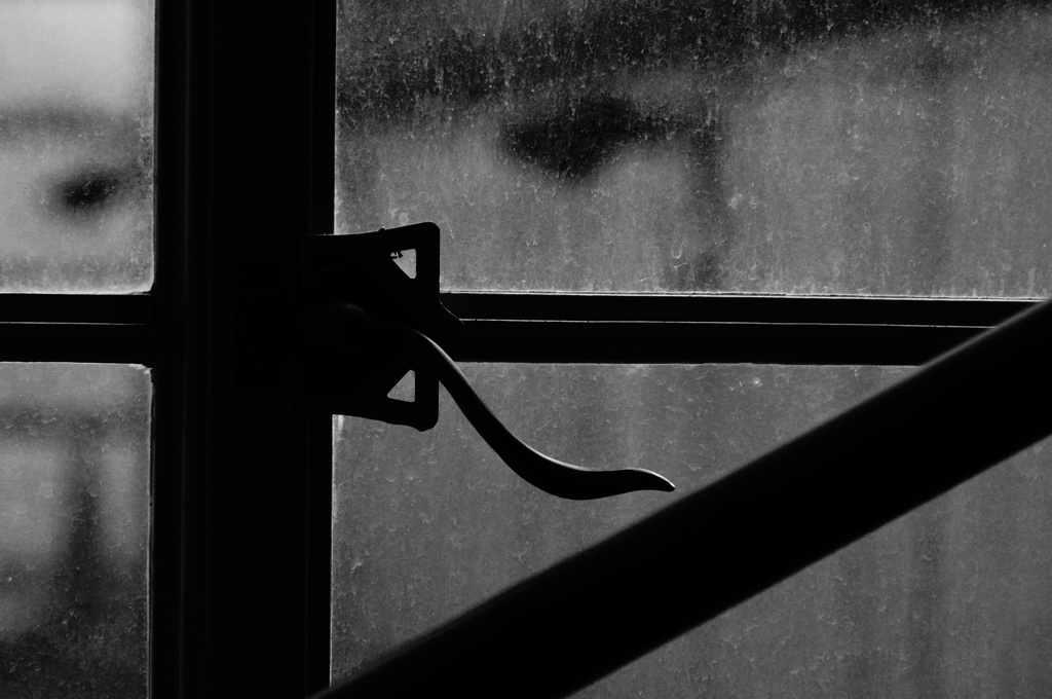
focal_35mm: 300
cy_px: 350
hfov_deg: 6.9
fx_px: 8755
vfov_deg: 4.6
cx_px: 526
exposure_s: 1/320
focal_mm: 200
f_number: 8
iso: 1600
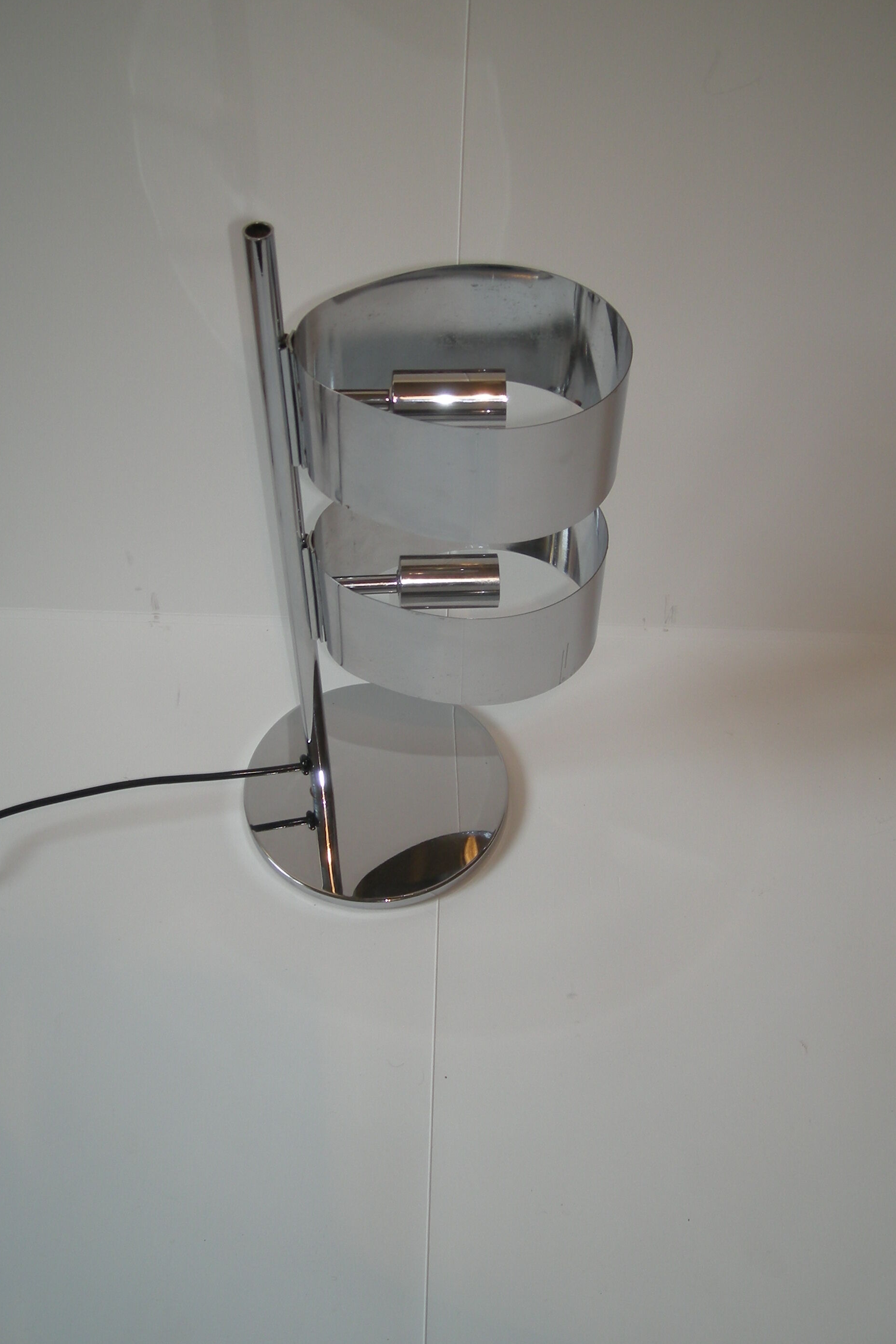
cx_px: 493
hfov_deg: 33.4
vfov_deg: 48.4
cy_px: 634
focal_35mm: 40
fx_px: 1493
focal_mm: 5.7
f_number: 2.8
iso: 50
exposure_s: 1/48.4
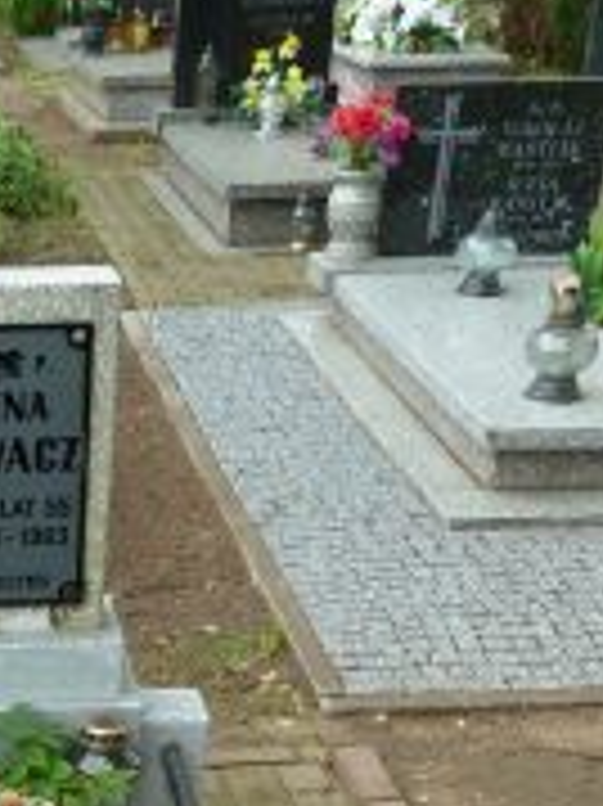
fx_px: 1558
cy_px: 973
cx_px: -166
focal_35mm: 67
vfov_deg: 25.9
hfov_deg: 20.2
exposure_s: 1/80
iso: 80
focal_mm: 4.1
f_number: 3.3
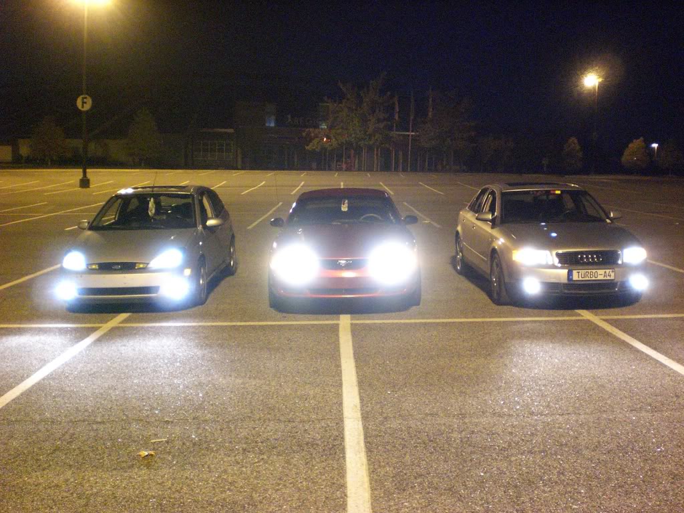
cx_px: 342
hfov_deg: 49.0
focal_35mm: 38
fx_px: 751
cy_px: 256
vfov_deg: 37.7
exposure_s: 1/15
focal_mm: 6.3
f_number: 3.1
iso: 800
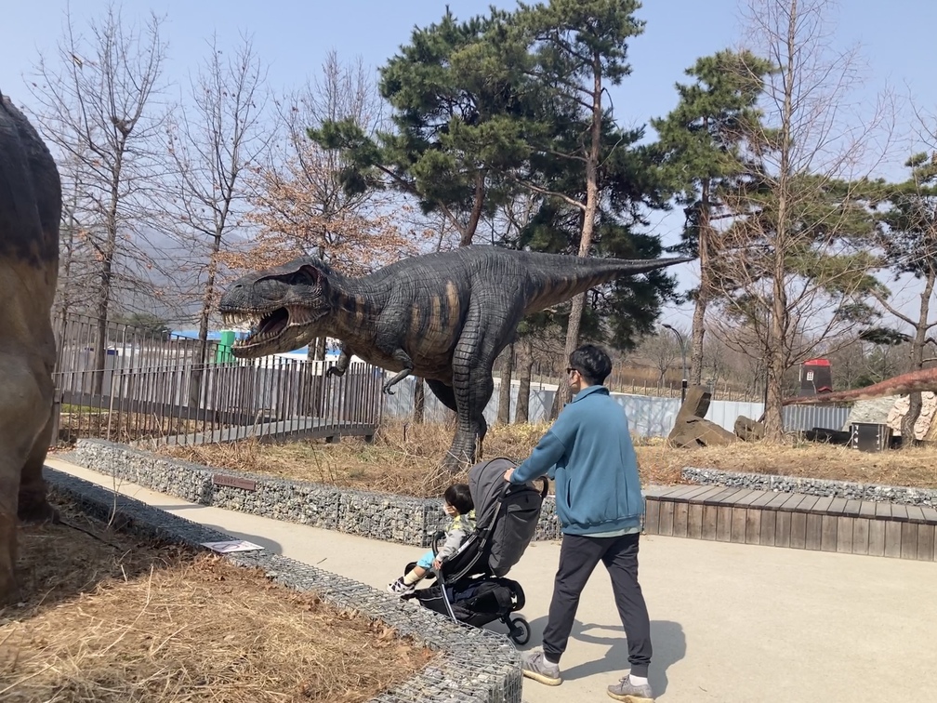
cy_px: 352
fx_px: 758
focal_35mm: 28
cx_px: 468
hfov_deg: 63.4
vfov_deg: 49.7
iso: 20
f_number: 1.8
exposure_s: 1/1656
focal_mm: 3.99
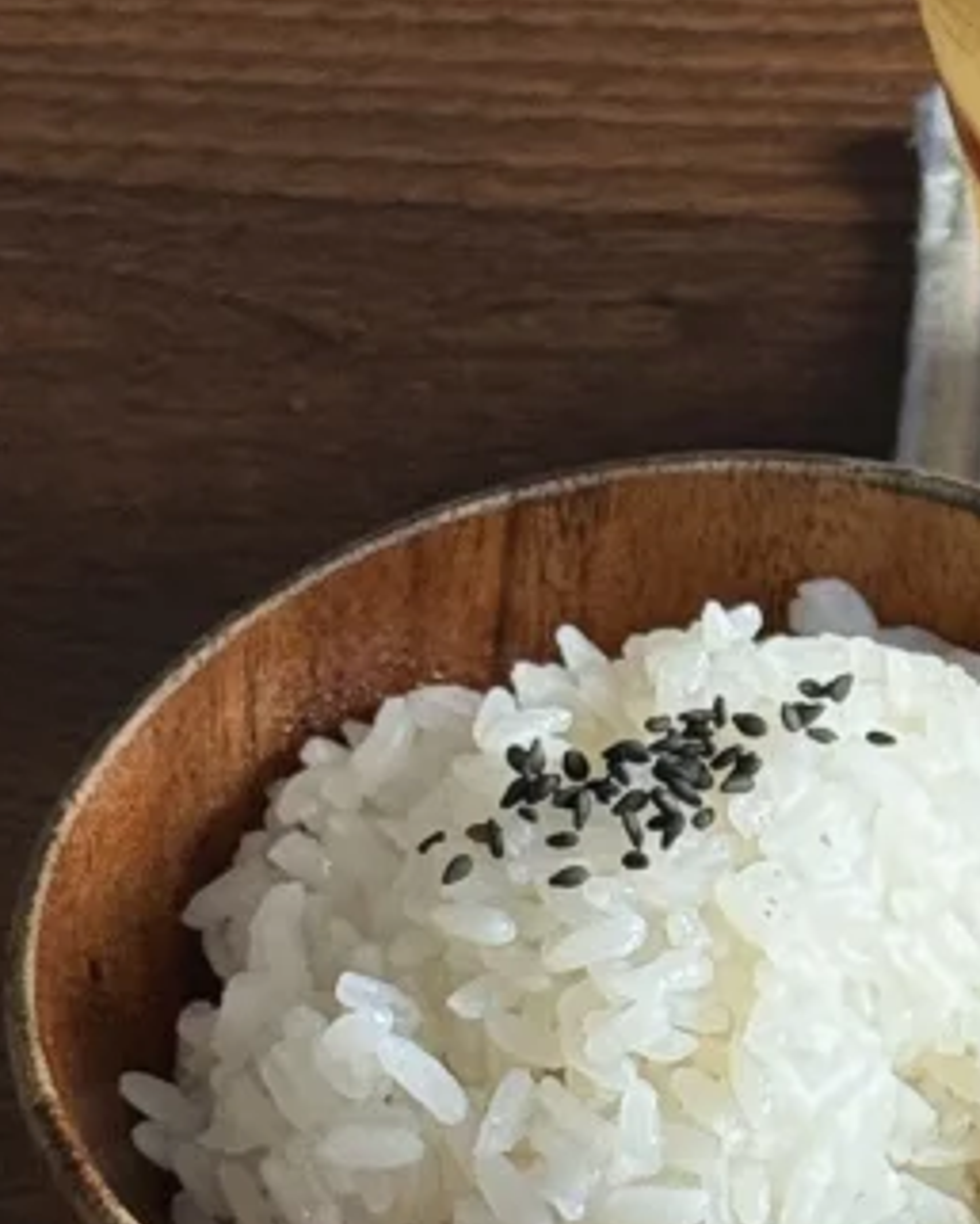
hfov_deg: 7.1
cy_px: 1190
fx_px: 7610
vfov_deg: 9.1
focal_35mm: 210
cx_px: 1979
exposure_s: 1/60
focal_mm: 6.76
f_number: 1.78
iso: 250
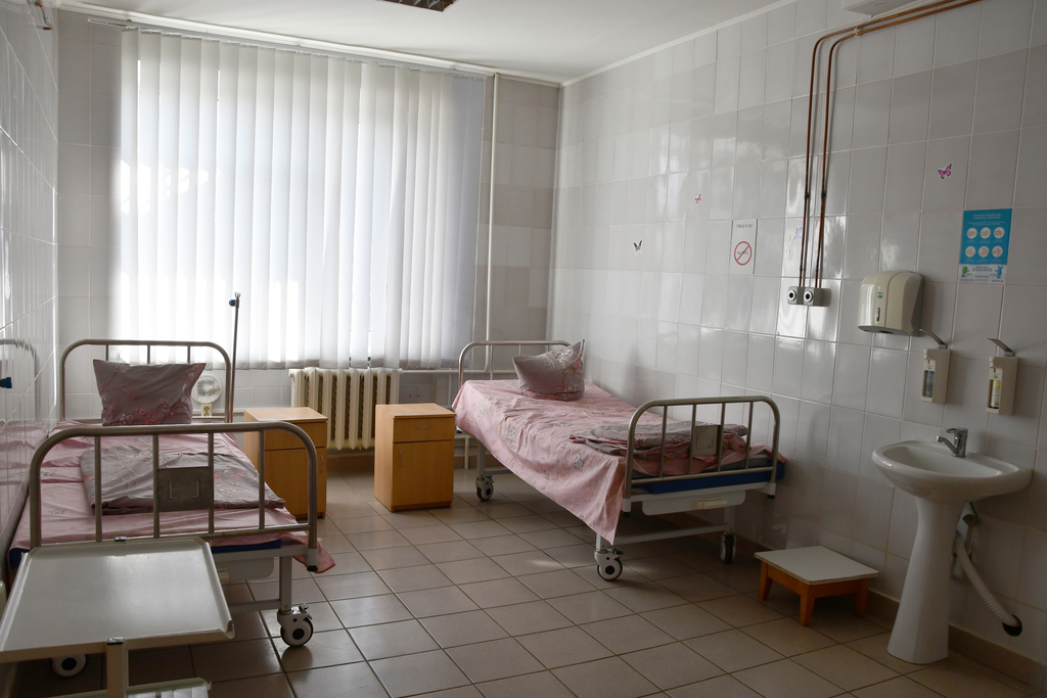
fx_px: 785
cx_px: 524
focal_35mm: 27
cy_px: 349
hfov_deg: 67.4
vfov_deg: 47.9
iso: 400
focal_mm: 18
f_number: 5.6
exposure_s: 1/250
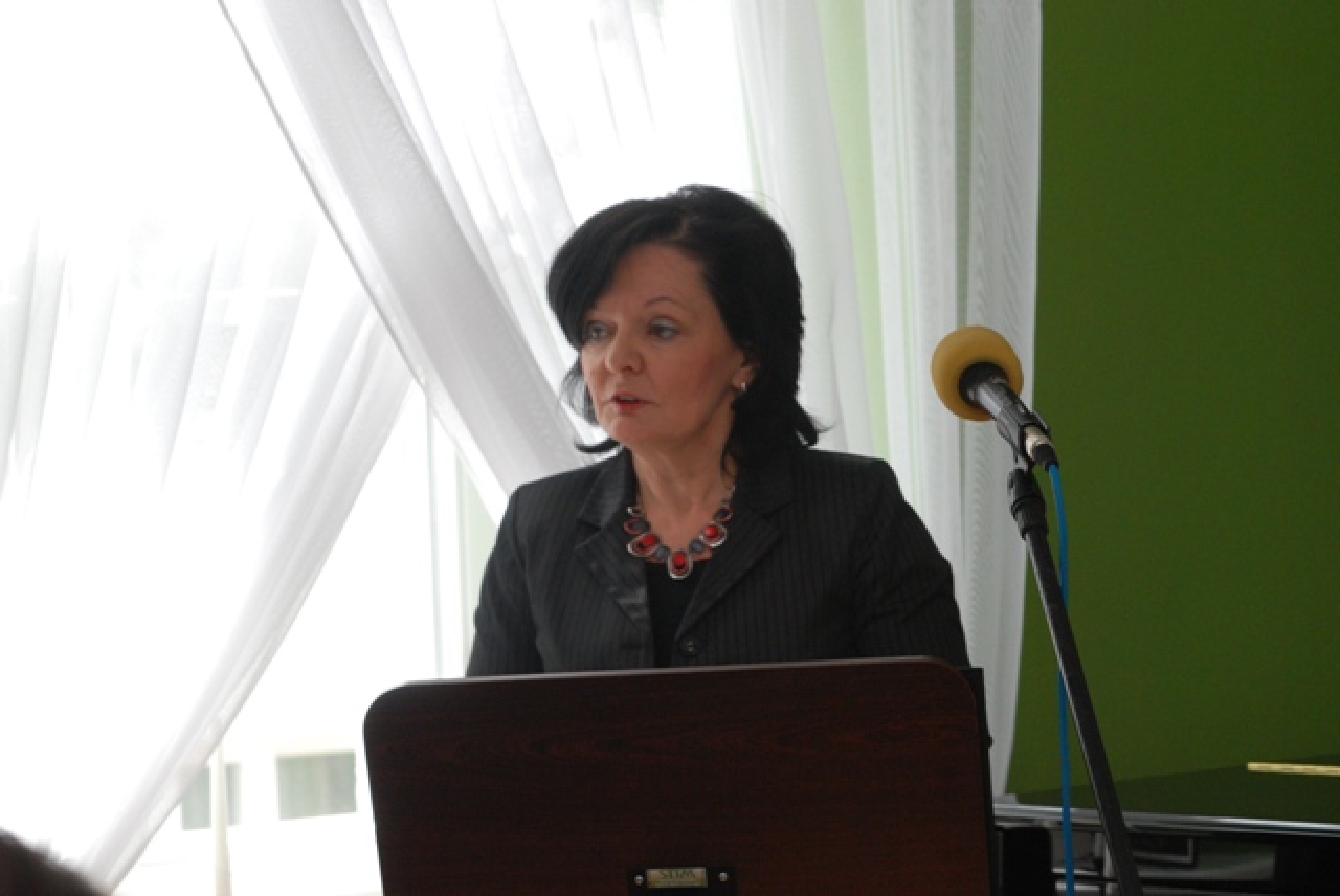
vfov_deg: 10.8
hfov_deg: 16.1
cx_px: 670
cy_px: 448
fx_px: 4750
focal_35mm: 128
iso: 800
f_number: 8
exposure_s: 1/200
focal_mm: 85
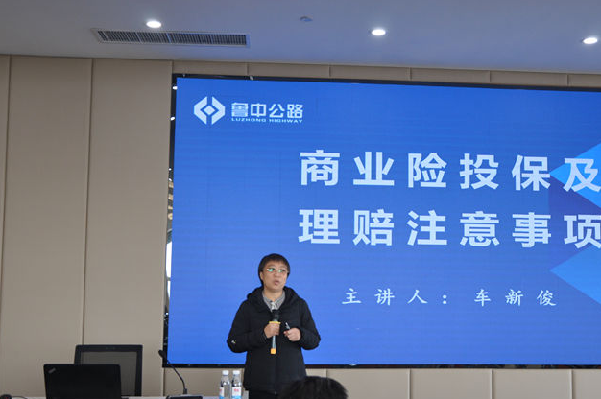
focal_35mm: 46
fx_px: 767
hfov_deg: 42.7
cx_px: 336
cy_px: 237
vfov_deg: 29.1
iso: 400
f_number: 3.8
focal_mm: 24
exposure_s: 1/80
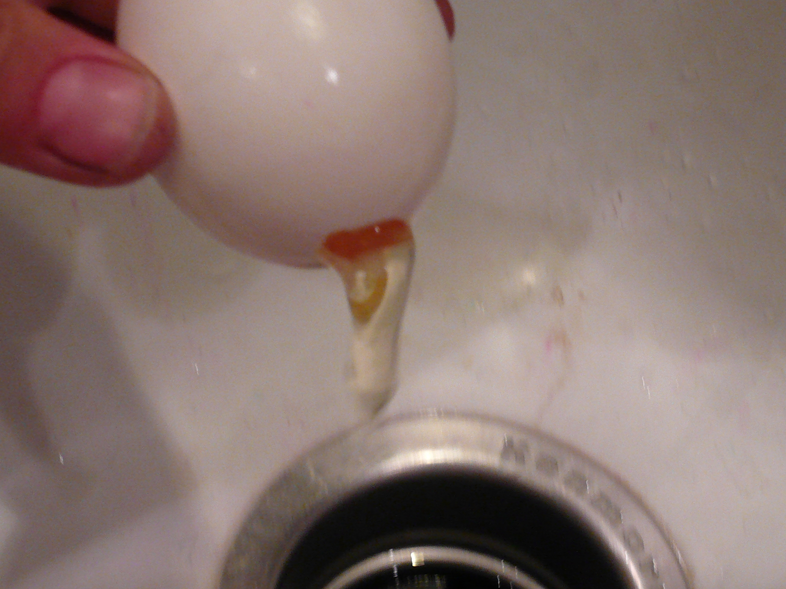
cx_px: 385
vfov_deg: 21.0
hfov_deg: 27.8
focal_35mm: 70
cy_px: 250
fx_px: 1589
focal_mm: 7.5
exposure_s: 1/15
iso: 200
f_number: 3.5
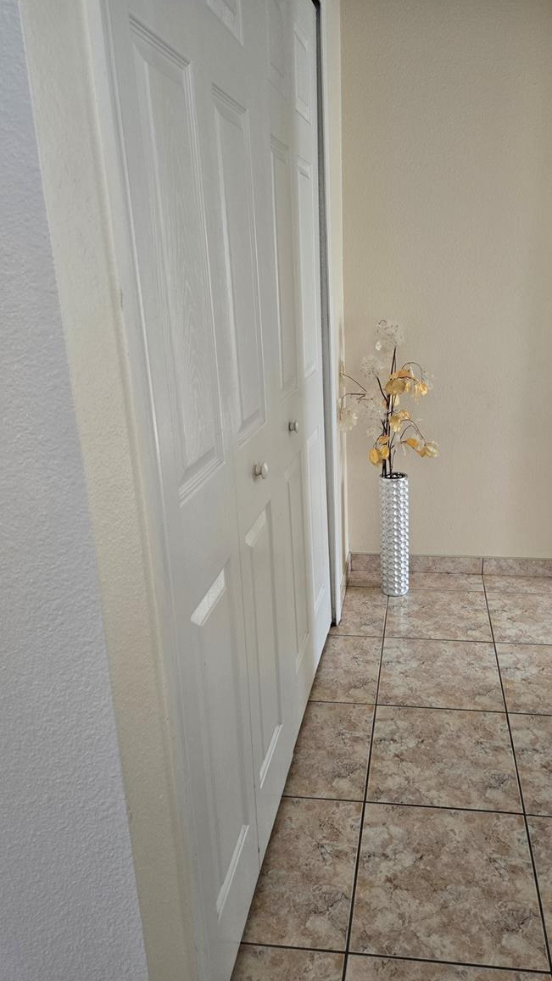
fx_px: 676
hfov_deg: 43.9
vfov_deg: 71.9
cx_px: 354
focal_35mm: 26
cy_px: 486
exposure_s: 1/120
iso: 160
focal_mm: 5.4
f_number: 1.8
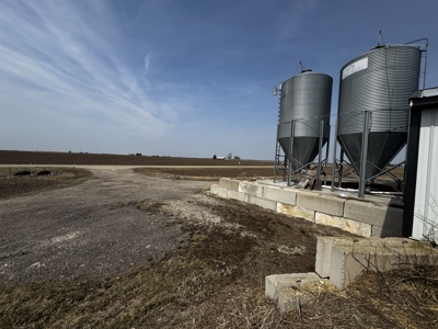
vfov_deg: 85.7
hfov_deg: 102.1
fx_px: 177
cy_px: 164
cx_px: 219
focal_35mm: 14
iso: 50
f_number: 2.2
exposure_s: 1/3390
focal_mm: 2.22
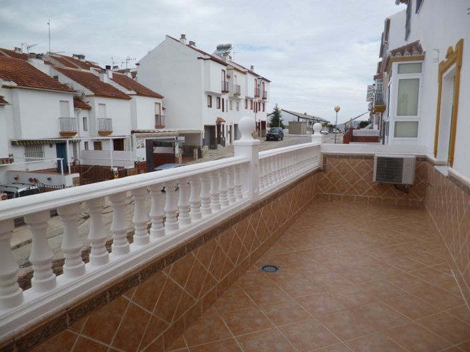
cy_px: 176
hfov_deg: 71.6
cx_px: 235
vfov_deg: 56.8
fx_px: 326
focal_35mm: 24
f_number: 2.5
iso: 100
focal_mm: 4.3
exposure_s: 1/1300
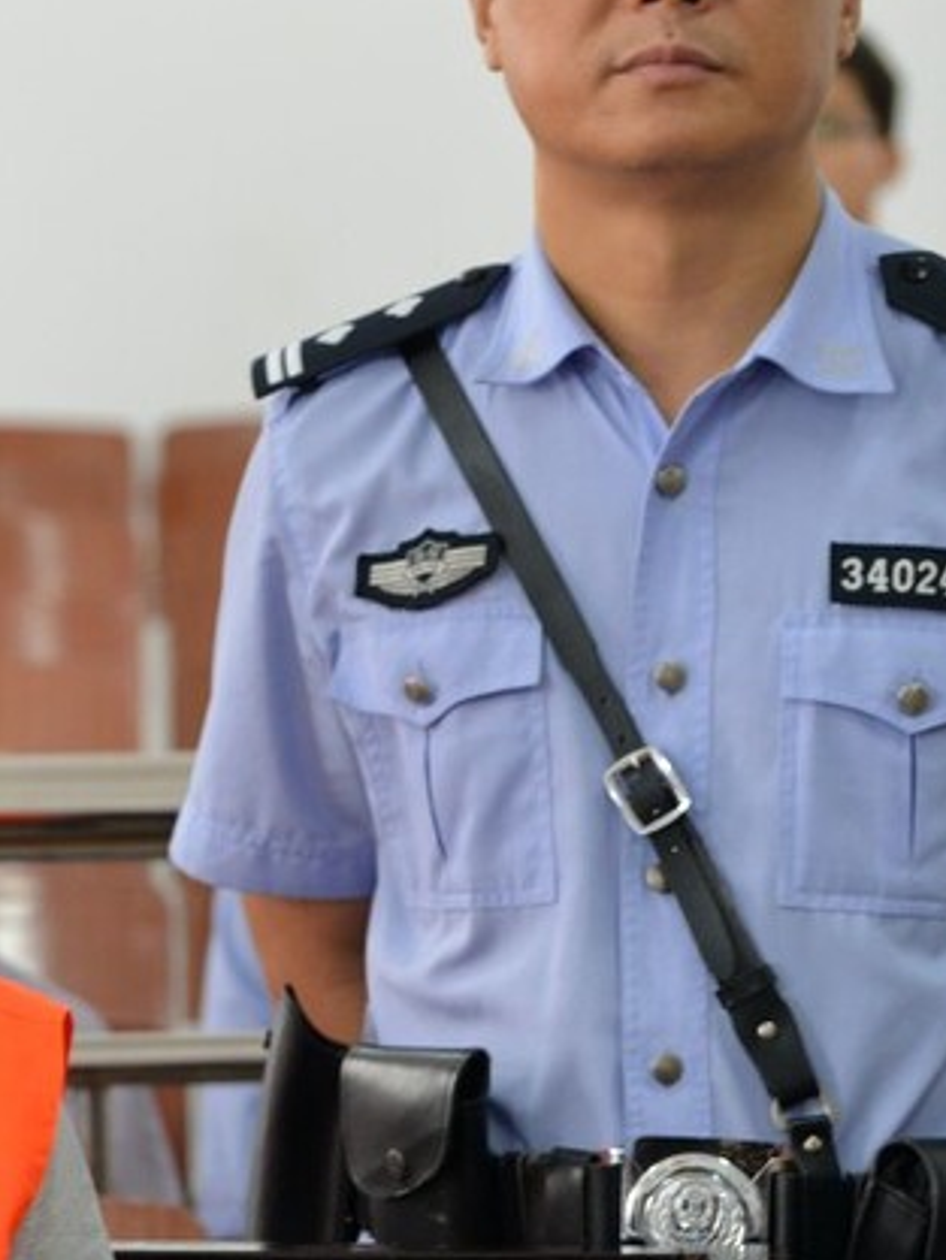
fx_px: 11071
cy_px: 638
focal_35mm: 304
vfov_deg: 6.5
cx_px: -369
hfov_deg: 4.9
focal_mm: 110
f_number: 5.6
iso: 1000
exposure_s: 1/25
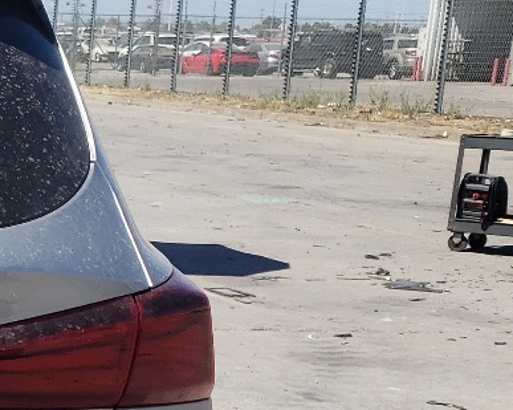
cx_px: -461
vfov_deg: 14.3
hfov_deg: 15.3
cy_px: 444
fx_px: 1593
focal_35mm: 105
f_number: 1.5
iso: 50
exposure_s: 1/2500
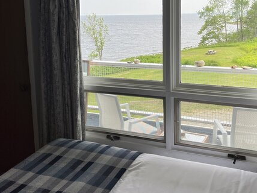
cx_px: 144
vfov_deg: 36.2
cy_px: 56
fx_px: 289
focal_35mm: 39
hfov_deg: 47.8
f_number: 1.5
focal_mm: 5.7
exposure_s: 1/1171
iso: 50
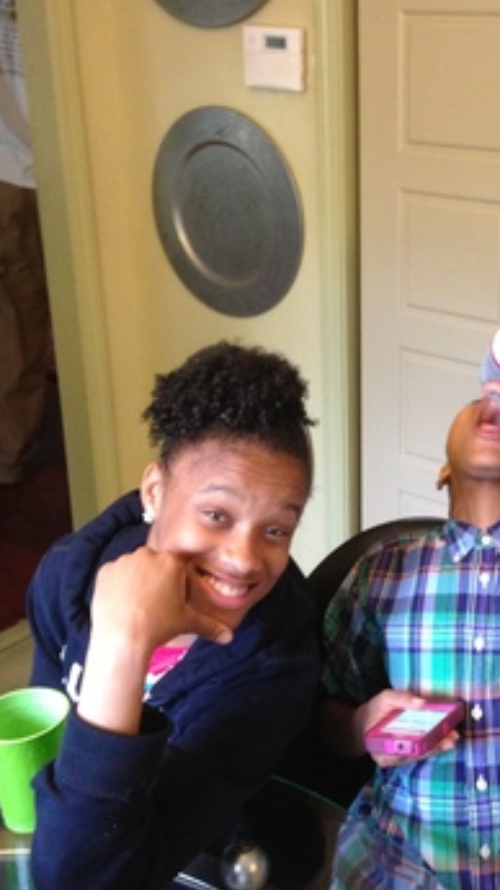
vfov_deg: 41.3
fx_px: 1179
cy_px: 400
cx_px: 399
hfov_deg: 23.6
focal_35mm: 50
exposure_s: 1/20
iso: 250
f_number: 2.4
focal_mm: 4.13
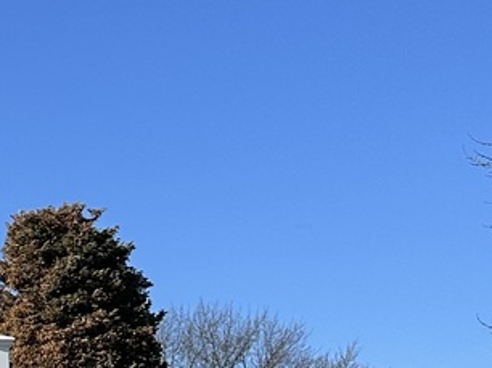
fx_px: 1605
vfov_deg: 12.9
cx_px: -661
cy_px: 386
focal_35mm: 113
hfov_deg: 13.3
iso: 80
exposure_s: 1/4184
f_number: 1.78
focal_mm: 6.86
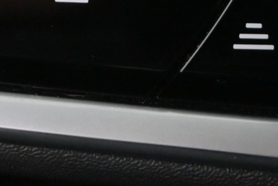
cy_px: -89
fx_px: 1375
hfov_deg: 11.5
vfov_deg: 7.6
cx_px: 54
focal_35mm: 178
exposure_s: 1/40
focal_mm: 27.5
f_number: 4.5
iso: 3200
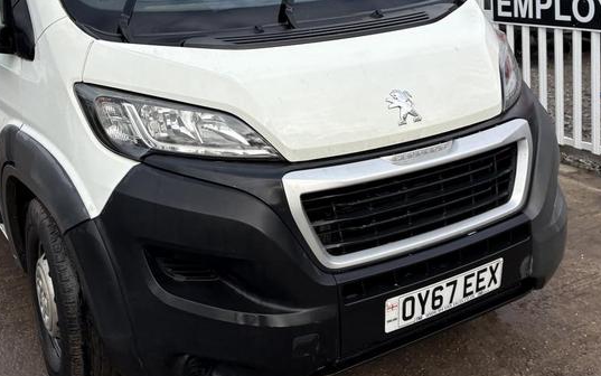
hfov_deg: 43.4
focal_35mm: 46
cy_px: 88
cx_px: 255
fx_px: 754
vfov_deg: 27.6
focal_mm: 5.96
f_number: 1.6
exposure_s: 1/1196
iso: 50
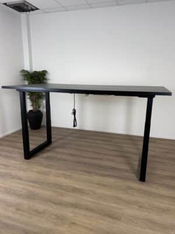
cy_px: 117
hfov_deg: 53.1
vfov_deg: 67.3
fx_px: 175
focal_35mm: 26
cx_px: 88
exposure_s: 1/65
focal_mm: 5.7
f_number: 1.5
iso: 125
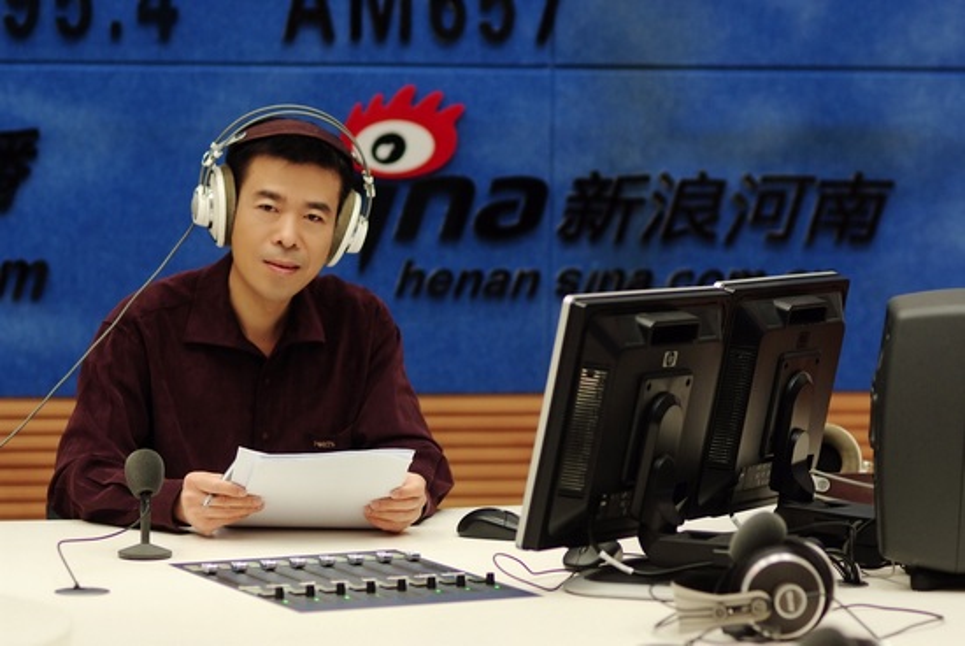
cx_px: 482
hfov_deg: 16.0
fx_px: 3435
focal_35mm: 128
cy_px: 323
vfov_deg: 10.7
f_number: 2.5
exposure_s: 1/100
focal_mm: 85
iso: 640
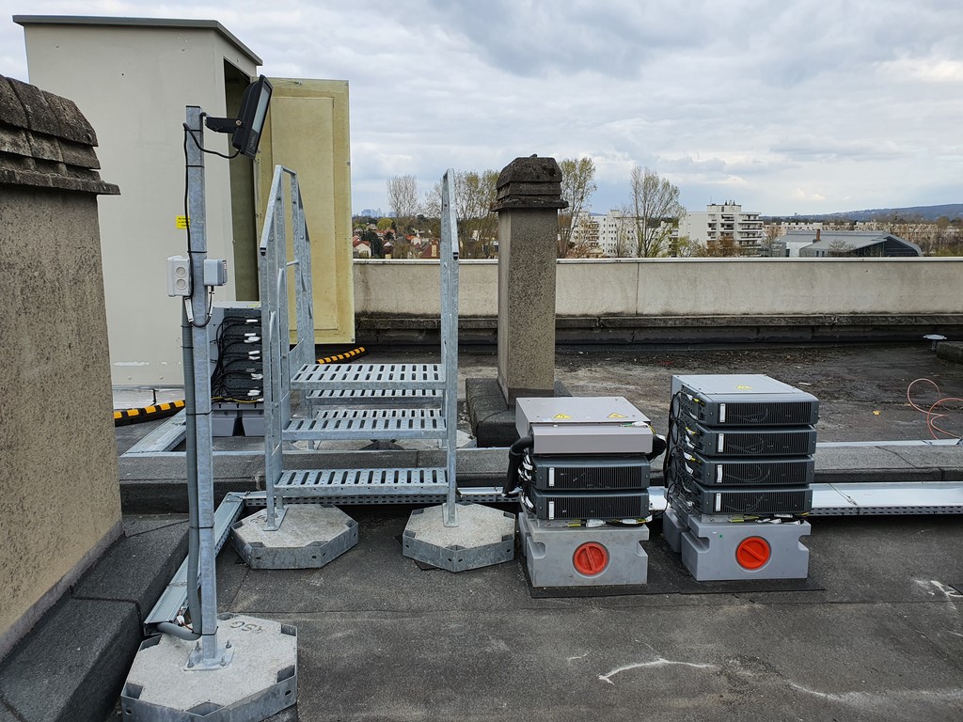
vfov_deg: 53.1
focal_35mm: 26
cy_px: 361
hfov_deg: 67.3
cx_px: 482
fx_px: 723
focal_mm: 4.3
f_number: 2.4
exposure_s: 1/395
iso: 50
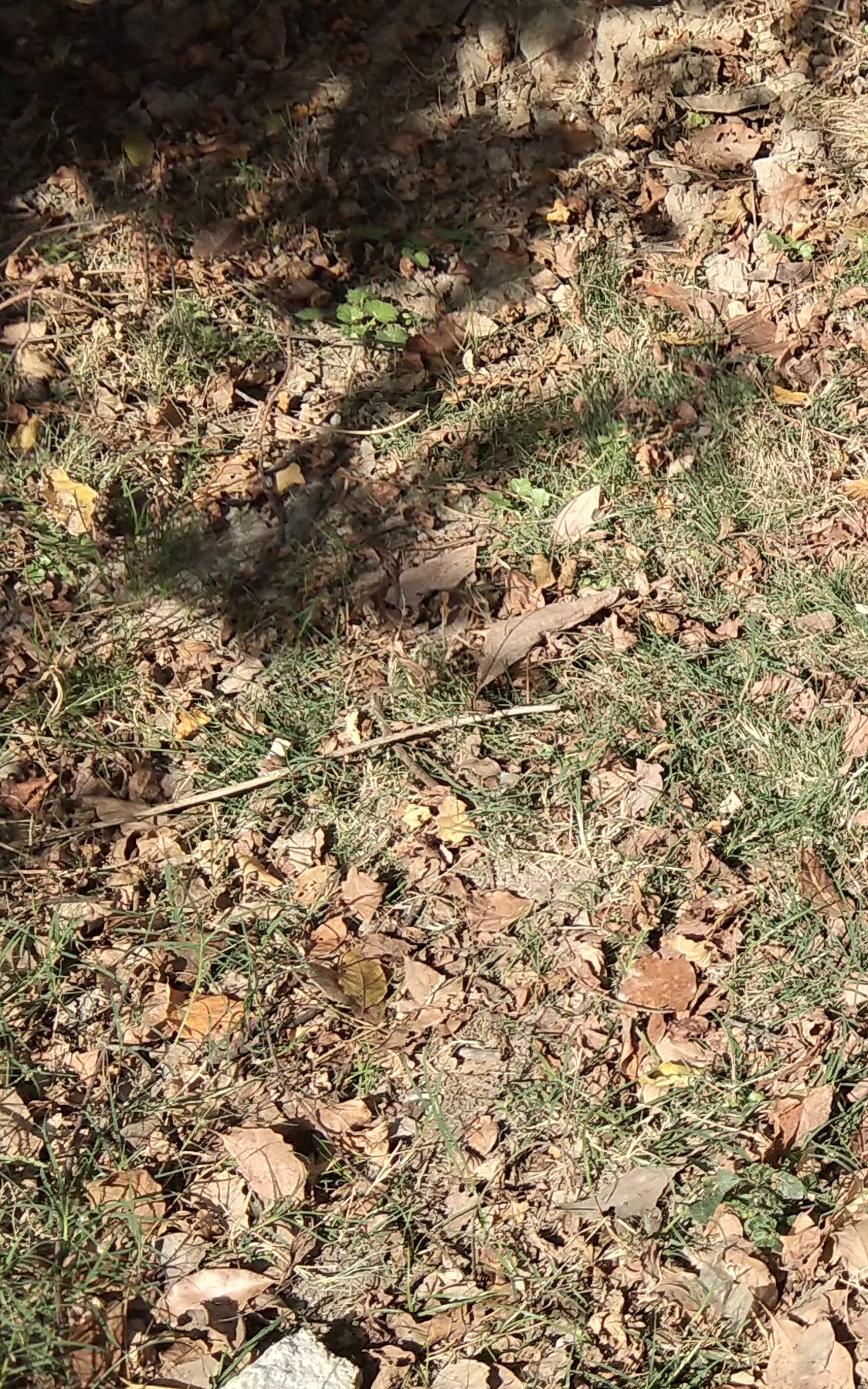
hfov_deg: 15.2
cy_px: 708
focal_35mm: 76
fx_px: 2877
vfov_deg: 27.1
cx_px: 1470
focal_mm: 3.69
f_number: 2.2
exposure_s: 1/588
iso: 50
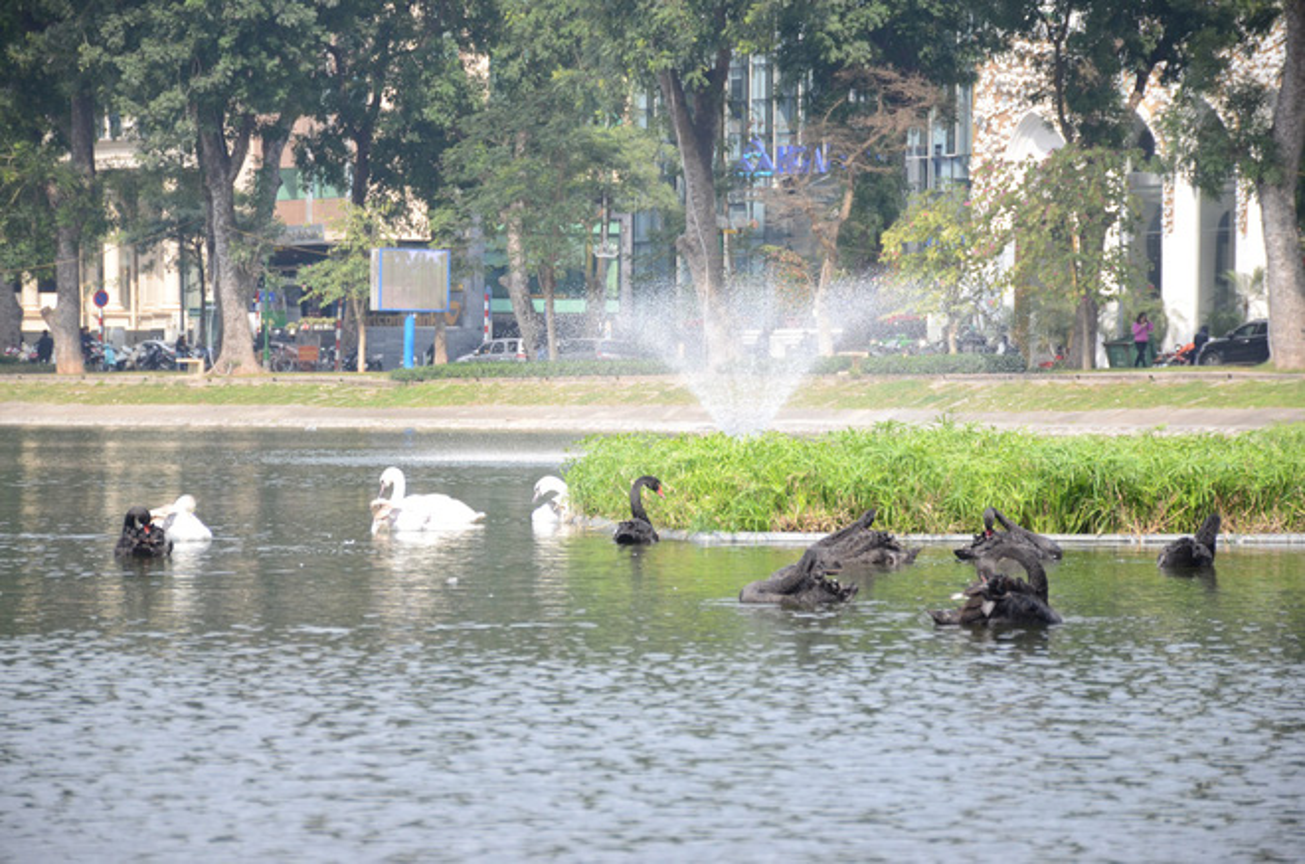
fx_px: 5426
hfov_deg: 13.7
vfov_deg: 9.1
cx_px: 652
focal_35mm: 150
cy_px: 432
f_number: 5.6
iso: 500
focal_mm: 100
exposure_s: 1/800
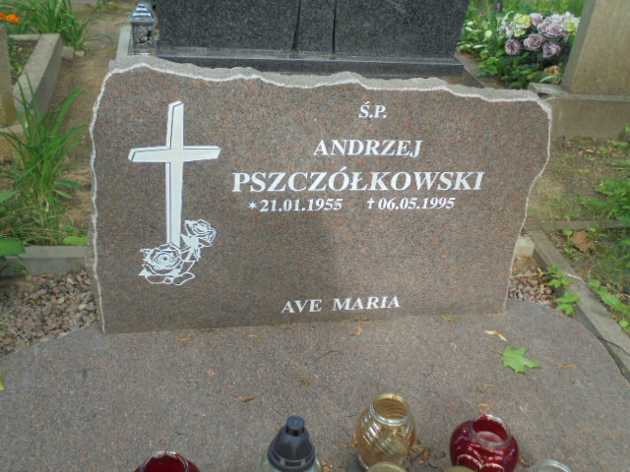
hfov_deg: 49.0
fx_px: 692
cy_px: 236
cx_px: 315
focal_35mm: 38
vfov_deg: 37.7
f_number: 4.2
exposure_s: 1/80
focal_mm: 6.9
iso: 100
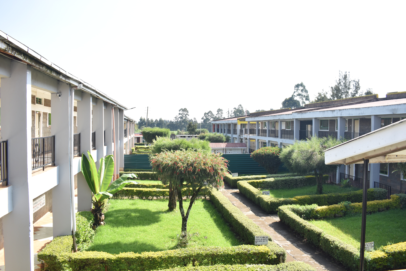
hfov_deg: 67.4
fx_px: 305
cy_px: 136
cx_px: 203
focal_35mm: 27
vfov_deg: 48.0
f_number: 5.6
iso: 100
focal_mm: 18
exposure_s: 1/125
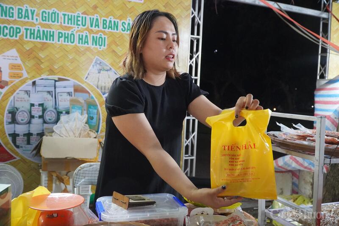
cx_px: 170
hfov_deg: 57.2
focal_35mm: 33
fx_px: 311
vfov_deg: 40.0
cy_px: 113
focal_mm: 22
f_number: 4
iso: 6400
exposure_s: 1/125
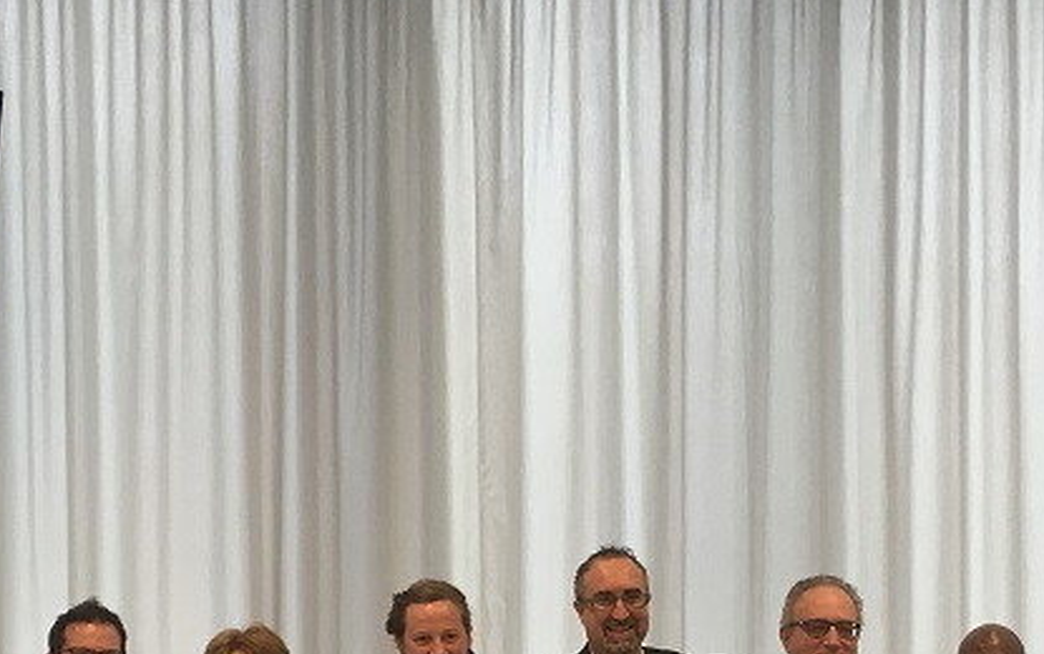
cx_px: 626
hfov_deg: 27.8
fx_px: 2107
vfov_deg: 17.0
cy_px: 752
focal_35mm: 74
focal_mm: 4.15
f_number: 2.2
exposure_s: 1/33
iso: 50
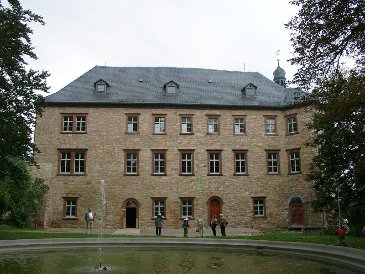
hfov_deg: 54.0
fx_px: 359
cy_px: 137
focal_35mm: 34
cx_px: 182
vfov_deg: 41.8
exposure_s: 1/154
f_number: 4
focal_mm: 7.13
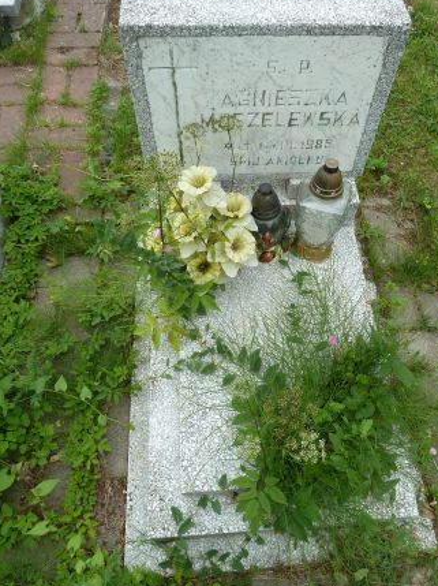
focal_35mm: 28
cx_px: 244
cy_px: 264
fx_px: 473
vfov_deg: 63.3
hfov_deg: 49.6
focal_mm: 4.1
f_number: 4
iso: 80
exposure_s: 1/100
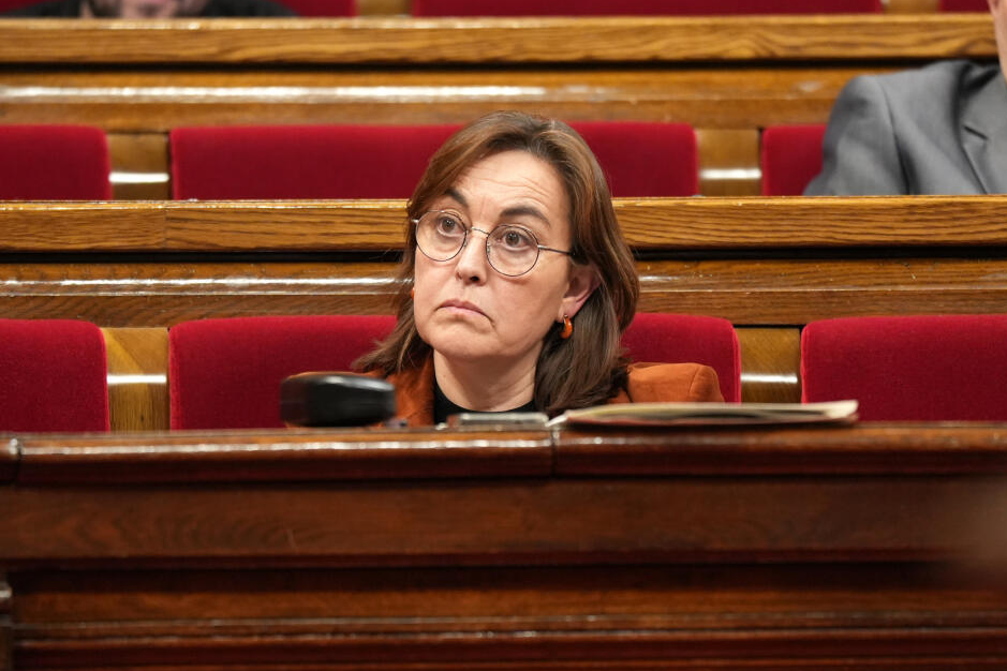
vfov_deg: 5.0
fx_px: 7748
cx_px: 474
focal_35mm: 277
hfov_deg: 7.4
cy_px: 394
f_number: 4
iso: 4000
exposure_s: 1/160
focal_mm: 200
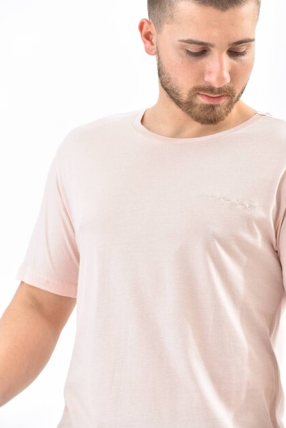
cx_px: 170
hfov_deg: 5.7
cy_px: 211
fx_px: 2870
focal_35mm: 241
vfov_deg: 8.5
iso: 100
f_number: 7.1
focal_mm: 200
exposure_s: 1/160
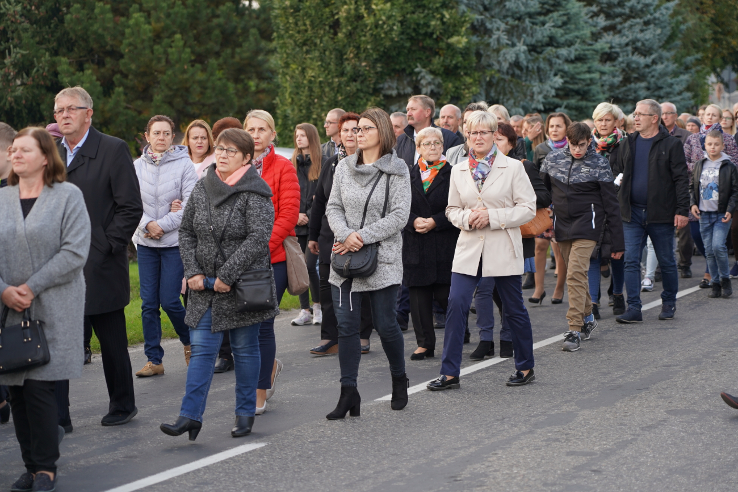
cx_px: 369
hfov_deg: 19.5
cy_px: 246
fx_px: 2153
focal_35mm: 105
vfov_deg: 13.0
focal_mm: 105
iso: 250
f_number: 4
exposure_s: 1/160
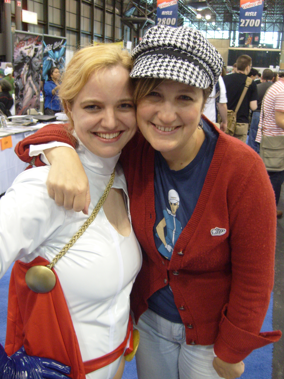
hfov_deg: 40.7
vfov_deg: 52.6
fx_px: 383
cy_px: 190
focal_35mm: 35
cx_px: 142
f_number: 2.8
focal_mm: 5.8
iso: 200
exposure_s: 1/10
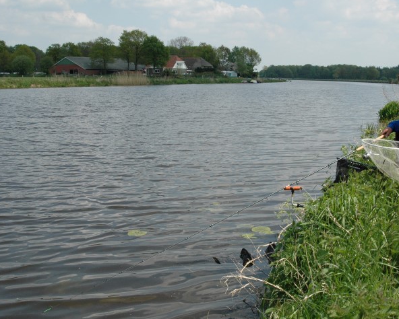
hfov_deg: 38.6
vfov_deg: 31.5
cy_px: 160
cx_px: 238
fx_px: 567
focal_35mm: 48
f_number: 13
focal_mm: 28
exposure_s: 1/640
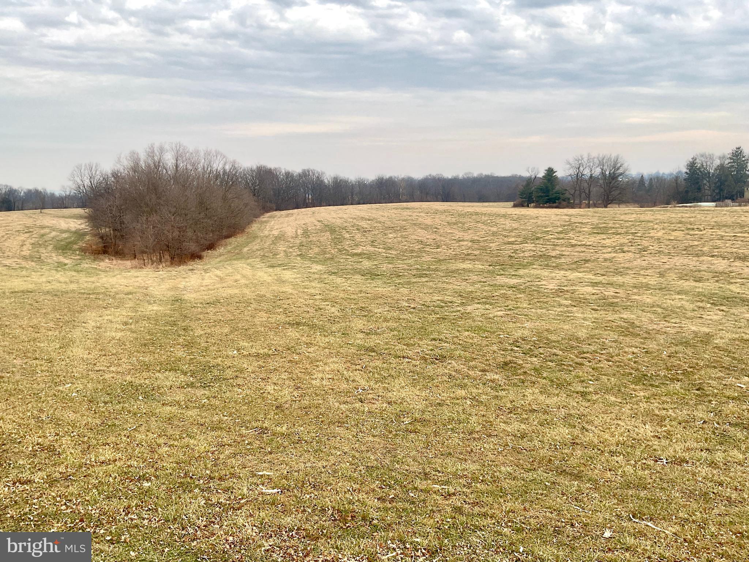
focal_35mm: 29
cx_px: 374
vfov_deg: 48.2
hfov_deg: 61.7
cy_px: 281
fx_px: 627
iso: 25
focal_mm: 3
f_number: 1.8
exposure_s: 1/120
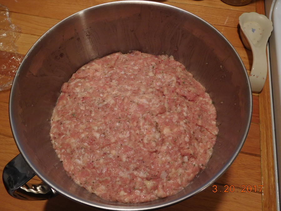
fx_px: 203
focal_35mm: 25
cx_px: 140
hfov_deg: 69.4
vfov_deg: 54.9
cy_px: 106
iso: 160
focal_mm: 4.5
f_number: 3.4
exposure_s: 1/30
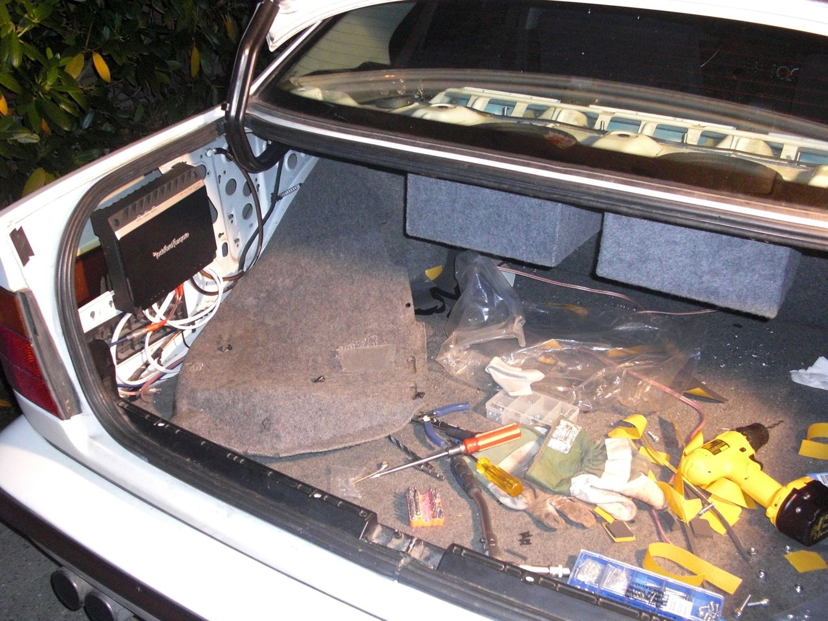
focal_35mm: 36
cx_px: 414
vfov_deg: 39.7
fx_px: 861
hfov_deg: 51.4
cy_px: 310
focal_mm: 6.3
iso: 400
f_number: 2.8
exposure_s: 1/60
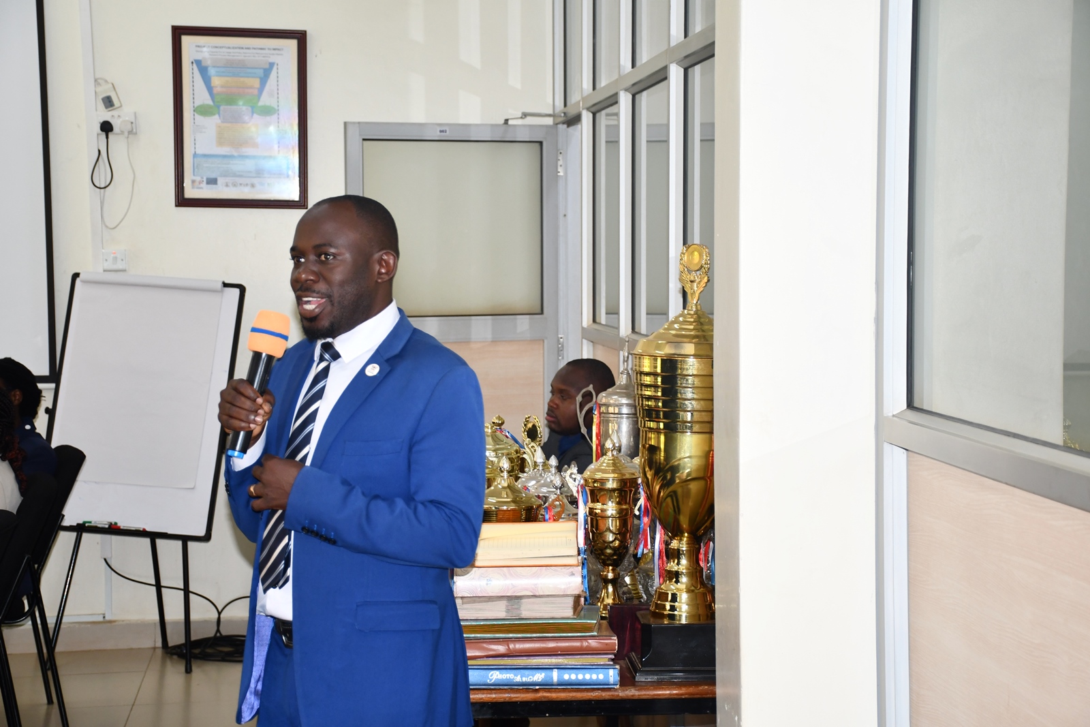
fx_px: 2180
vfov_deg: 18.9
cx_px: 545
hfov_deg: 28.1
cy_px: 364
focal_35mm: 72
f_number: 4.5
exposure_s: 1/60
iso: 720
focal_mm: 48
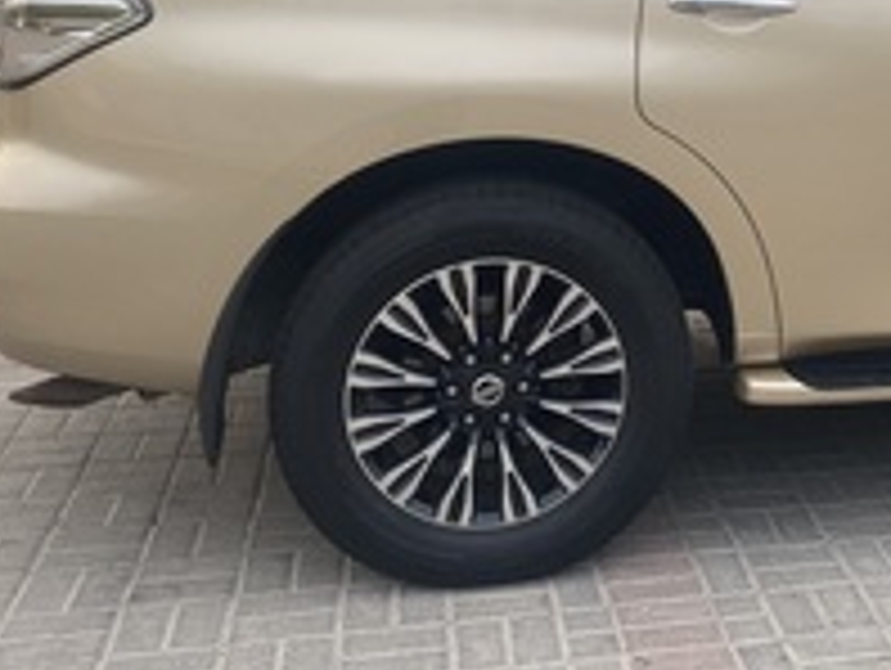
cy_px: 2
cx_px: 857
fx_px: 1546
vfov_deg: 23.5
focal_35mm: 60
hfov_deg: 30.3
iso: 80
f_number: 1.8
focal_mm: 4.25
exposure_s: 1/121
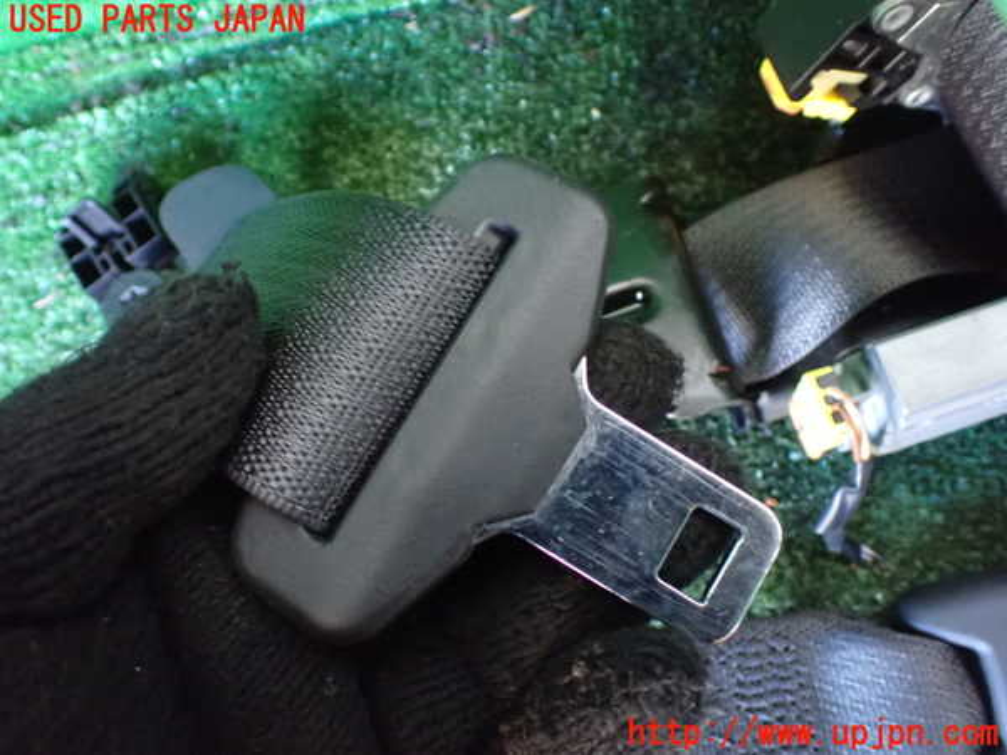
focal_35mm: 30
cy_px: 378
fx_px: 873
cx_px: 504
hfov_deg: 60.0
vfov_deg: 46.8
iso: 1600
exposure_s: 1/30
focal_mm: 5.4
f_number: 2.3
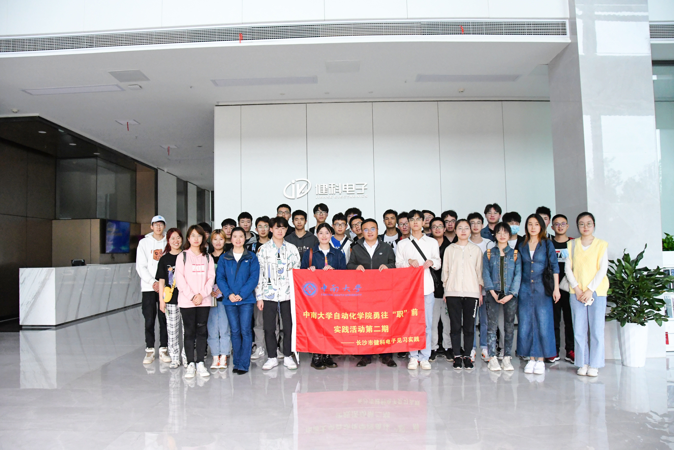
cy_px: 225
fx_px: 505
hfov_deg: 67.4
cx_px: 337
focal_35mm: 27
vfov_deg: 47.9
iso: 4000
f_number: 4.5
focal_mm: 18
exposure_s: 1/2500
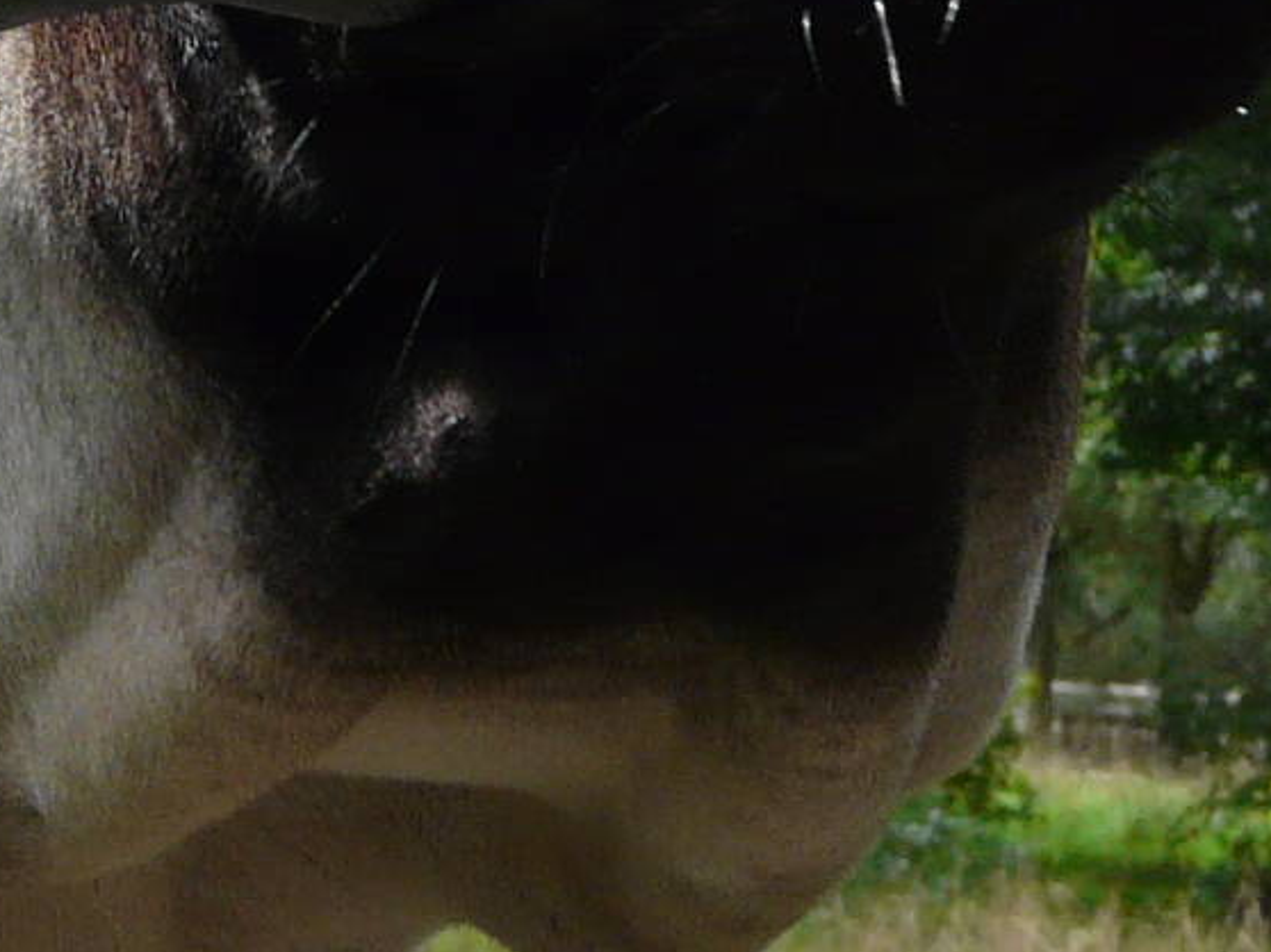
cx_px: 330
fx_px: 9689
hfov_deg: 7.5
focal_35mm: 264
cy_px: -68
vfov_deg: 5.6
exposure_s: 1/250
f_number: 4.5
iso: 100
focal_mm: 9.5
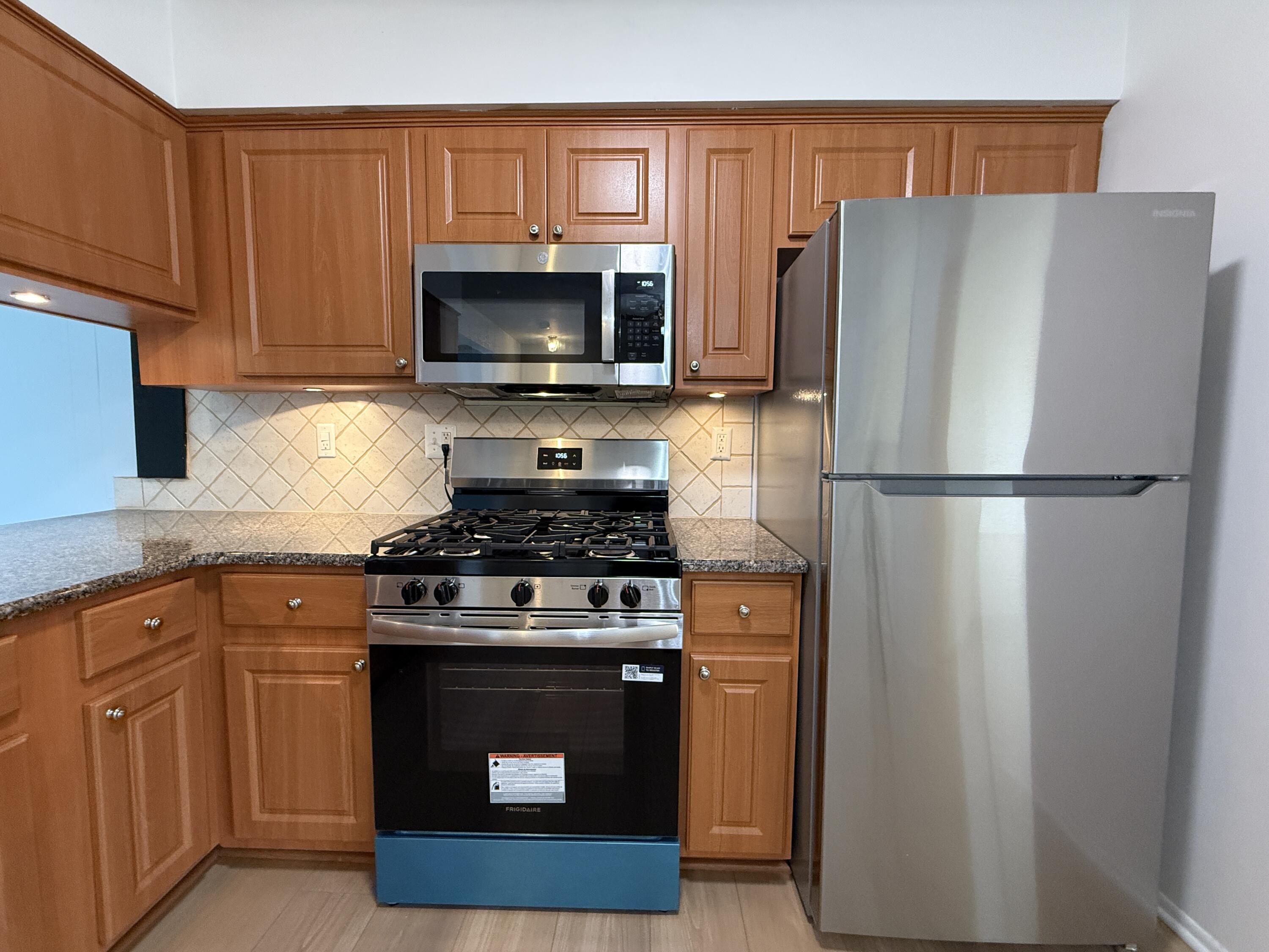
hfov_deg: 102.1
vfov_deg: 85.7
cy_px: 476
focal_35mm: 14
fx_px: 513
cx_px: 634
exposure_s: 1/60
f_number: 2.2
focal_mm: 2.22
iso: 400
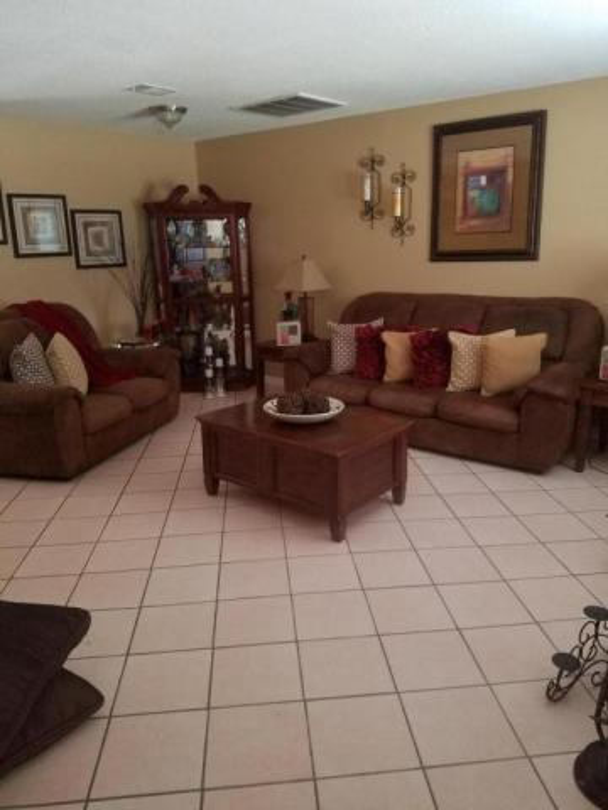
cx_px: 304
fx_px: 609
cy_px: 405
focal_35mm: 26
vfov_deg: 67.3
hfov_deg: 53.1
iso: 250
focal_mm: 4.2
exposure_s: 1/10
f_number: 1.7
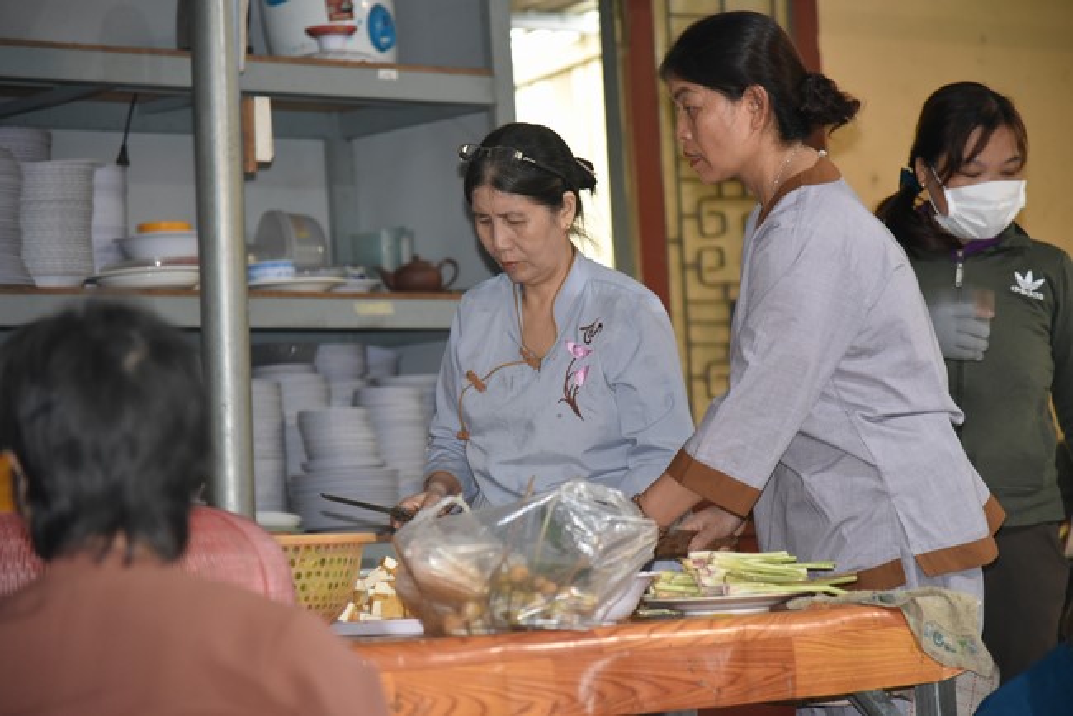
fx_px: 3578
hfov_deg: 17.1
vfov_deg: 11.4
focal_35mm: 120
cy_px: 358
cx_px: 536
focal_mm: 120
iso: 3200
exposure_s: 1/60
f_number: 4
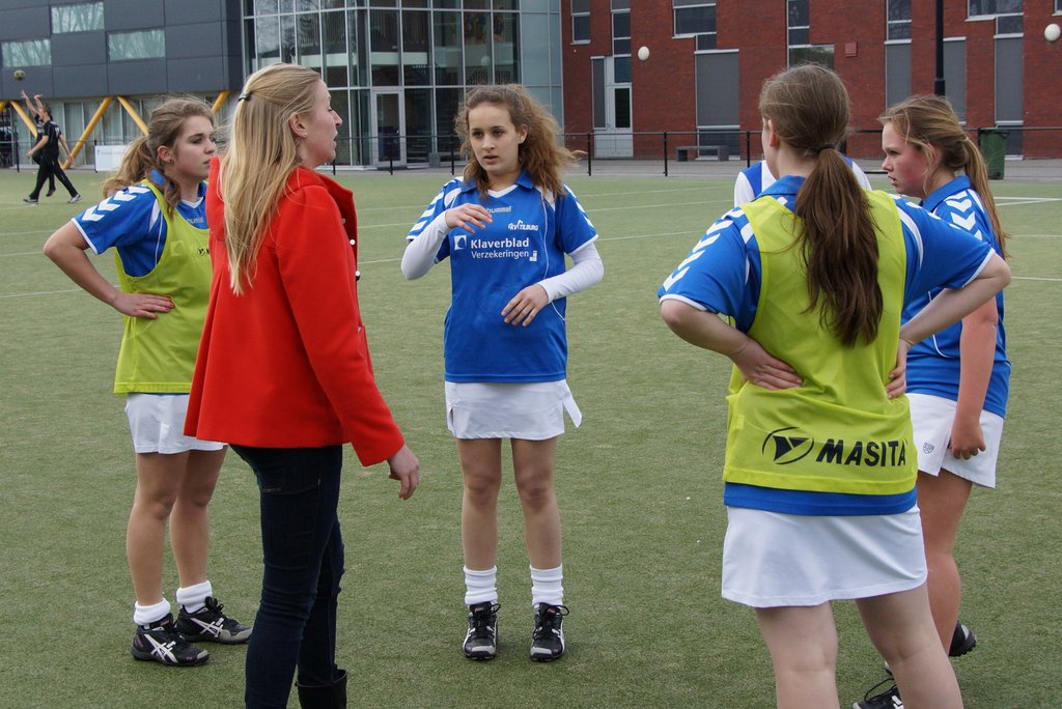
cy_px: 354
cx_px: 531
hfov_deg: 46.4
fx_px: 1240
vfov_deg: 31.9
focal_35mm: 42
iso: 400
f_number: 5.6
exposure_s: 1/1000
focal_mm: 28
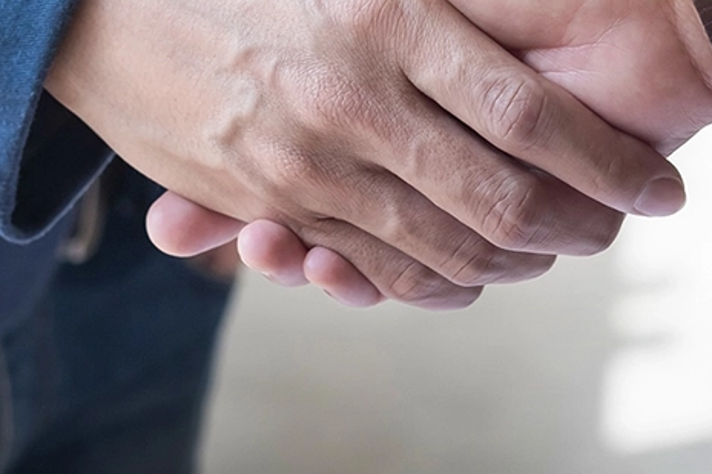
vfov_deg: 5.9
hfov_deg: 8.8
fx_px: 4606
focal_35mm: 233
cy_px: 114
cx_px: 488
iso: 200
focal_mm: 60
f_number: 4
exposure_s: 1/125
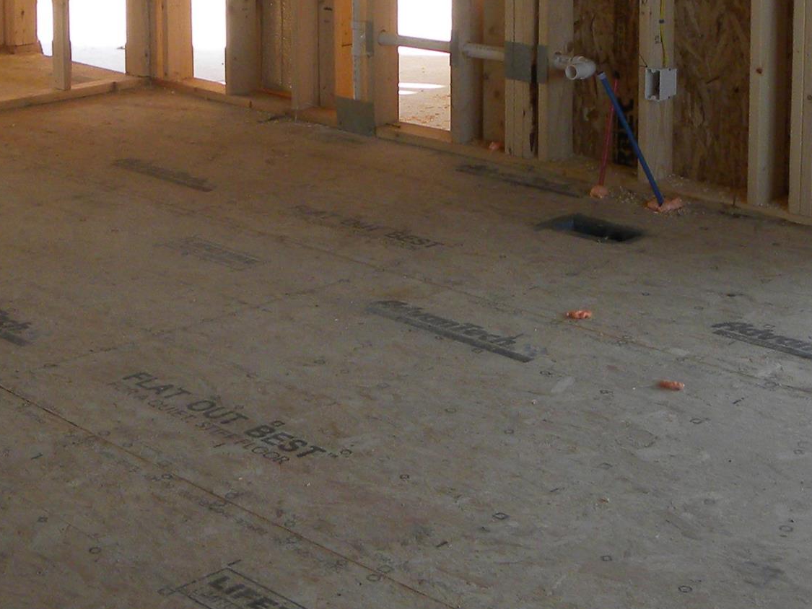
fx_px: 1666
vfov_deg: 19.3
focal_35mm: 71
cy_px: -154
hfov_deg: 27.4
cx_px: 383
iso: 90
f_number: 2.8
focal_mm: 4.6
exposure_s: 1/73.4
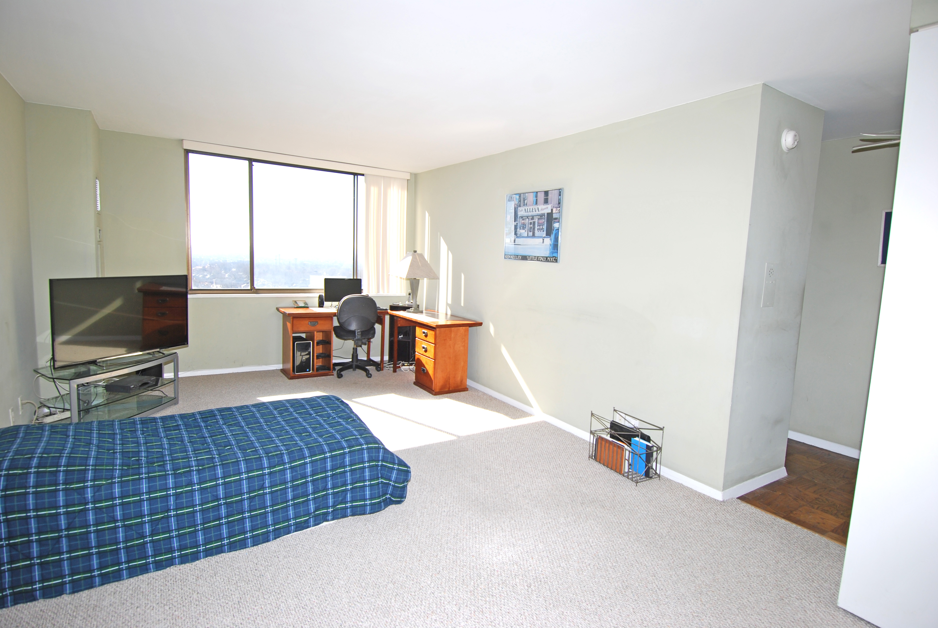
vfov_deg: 67.5
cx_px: 469
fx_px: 470
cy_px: 314
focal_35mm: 18
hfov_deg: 89.9
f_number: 6.3
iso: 100
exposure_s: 1/160
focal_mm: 12
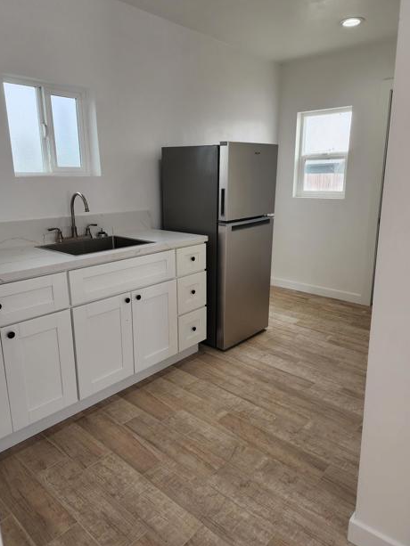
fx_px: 379
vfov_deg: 71.6
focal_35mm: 24
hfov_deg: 56.8
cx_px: 197
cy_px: 269
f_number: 1.8
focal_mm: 6.4
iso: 32
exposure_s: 1/120
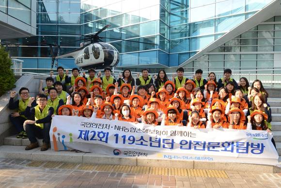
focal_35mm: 31
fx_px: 242
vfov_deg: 42.3
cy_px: 94
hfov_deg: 60.3
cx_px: 140
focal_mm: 31
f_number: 14
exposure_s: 1/200
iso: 1600
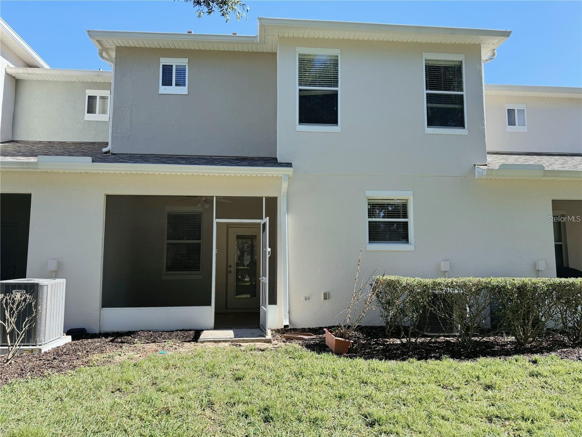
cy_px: 218
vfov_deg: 56.8
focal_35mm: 24
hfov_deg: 71.6
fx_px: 404
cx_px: 291
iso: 80
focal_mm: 6.76
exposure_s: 1/1151
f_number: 1.78
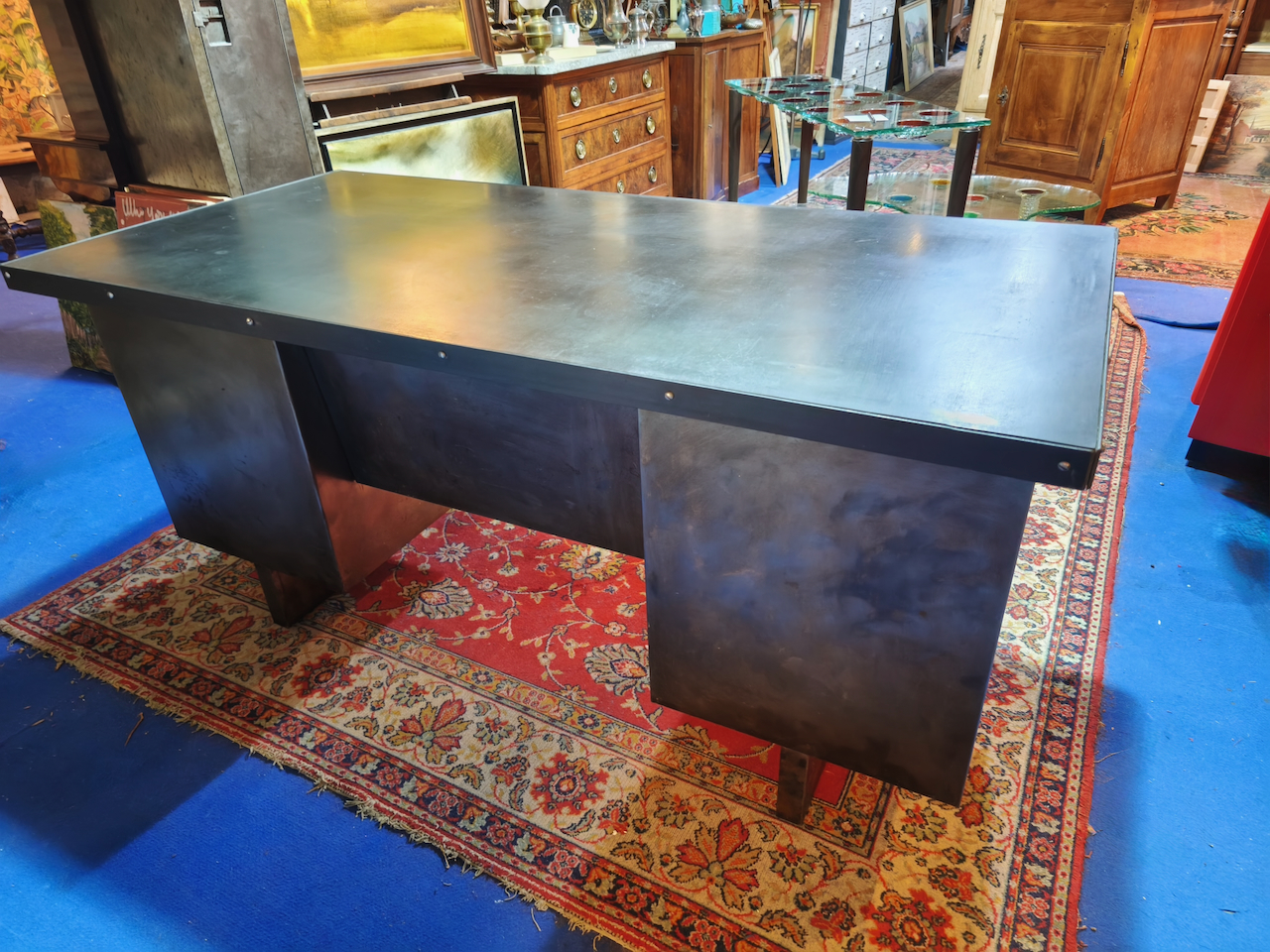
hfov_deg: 73.9
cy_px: 476
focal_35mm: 23
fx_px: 844
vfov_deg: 58.9
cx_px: 635
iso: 2000
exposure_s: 1/25
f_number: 1.7
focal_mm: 5.35
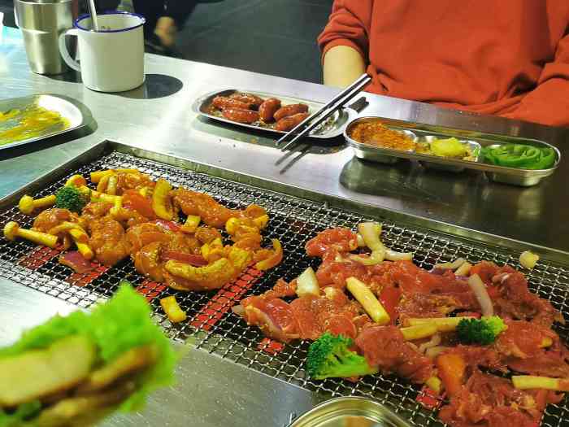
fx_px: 773
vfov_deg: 30.9
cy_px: 214
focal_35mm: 47
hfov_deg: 40.4
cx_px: 284
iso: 250
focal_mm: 5.58
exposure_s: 1/50
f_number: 1.8
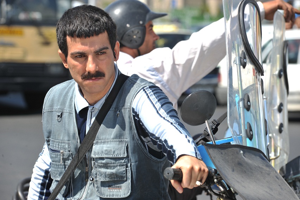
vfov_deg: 6.9
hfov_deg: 10.3
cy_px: 100
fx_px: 1666
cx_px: 150
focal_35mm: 200
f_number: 10
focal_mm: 200
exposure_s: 1/125
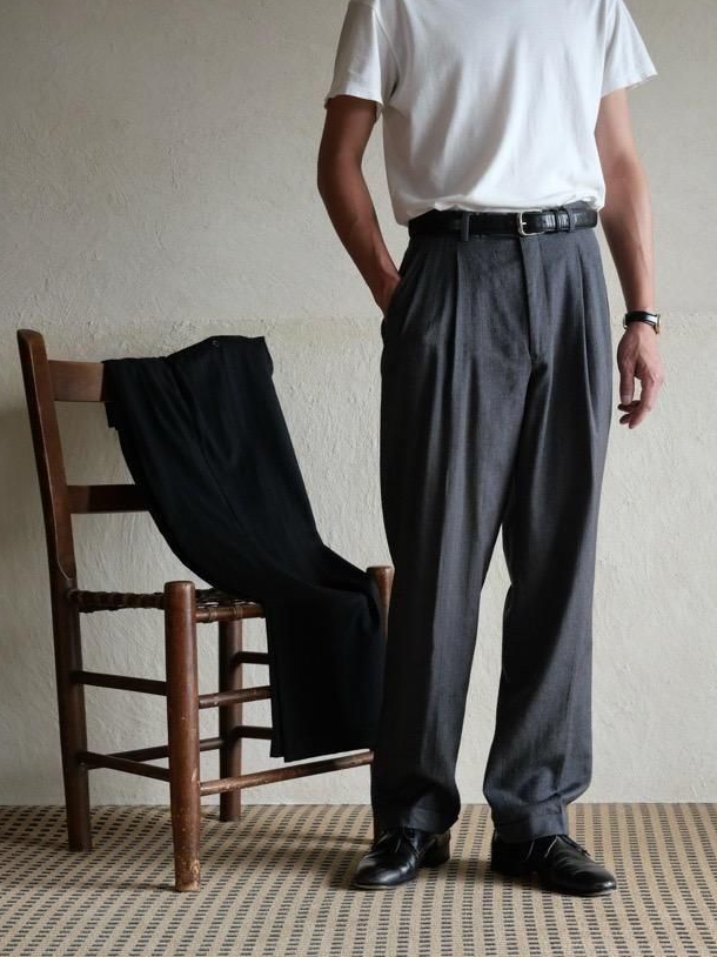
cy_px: 470
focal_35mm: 65
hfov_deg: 22.6
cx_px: 369
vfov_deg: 29.8
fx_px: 1796
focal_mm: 31
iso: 500
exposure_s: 1/80
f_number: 3.7
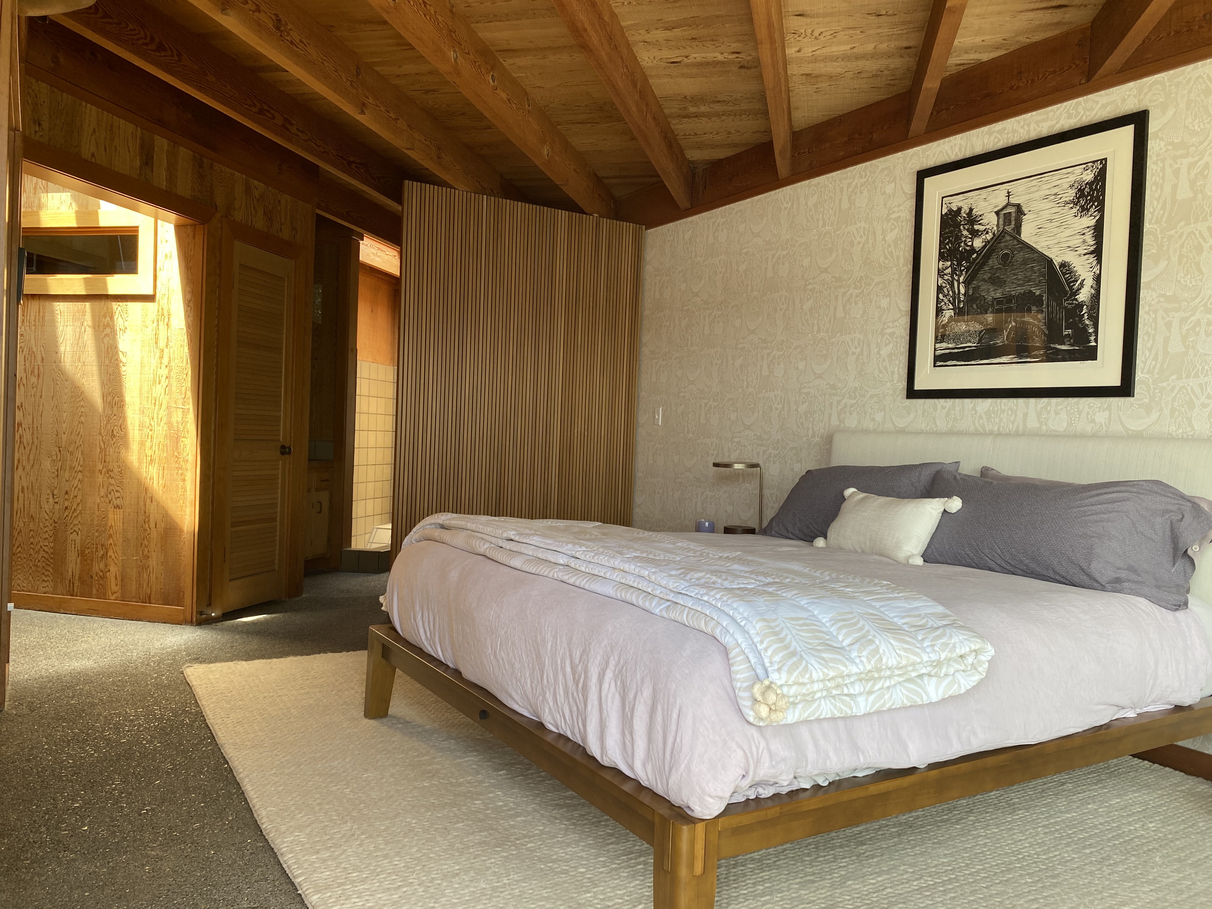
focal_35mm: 26
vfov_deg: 53.1
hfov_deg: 67.3
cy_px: 454
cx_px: 606
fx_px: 910
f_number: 1.8
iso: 50
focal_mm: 4.25
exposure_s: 1/121
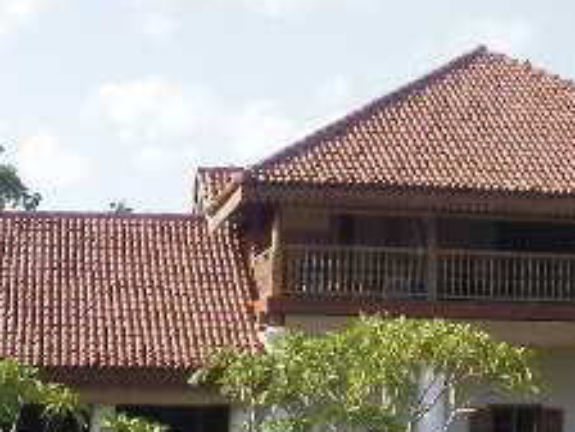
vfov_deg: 15.5
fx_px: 1545
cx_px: 223
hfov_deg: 21.1
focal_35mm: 93
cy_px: 476
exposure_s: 1/125
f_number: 7.8
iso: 100
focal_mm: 4.65
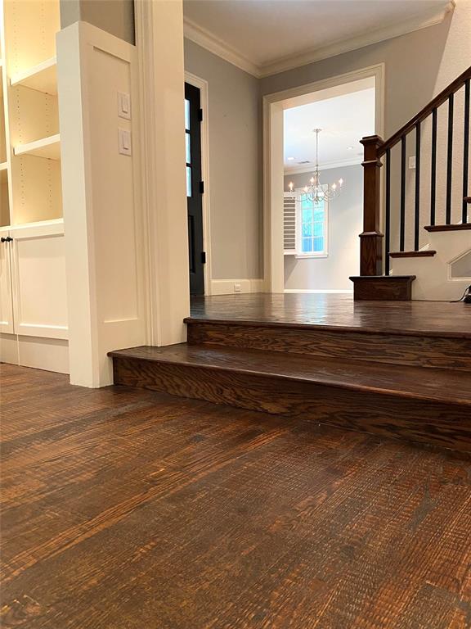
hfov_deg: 53.1
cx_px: 236
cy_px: 314
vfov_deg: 67.3
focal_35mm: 26
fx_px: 472
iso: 500
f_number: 1.8
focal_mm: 4.25
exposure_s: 1/30
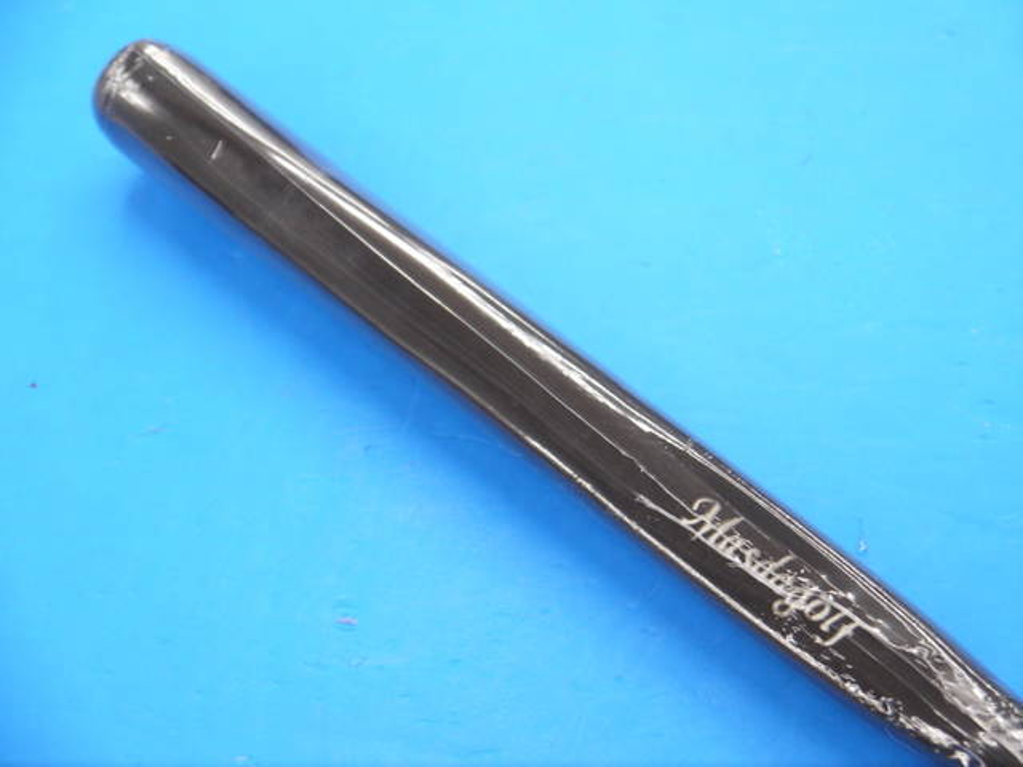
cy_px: 384
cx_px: 512
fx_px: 2482
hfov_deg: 23.3
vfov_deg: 17.6
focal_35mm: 84
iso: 800
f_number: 5.6
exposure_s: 1/80
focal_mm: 42
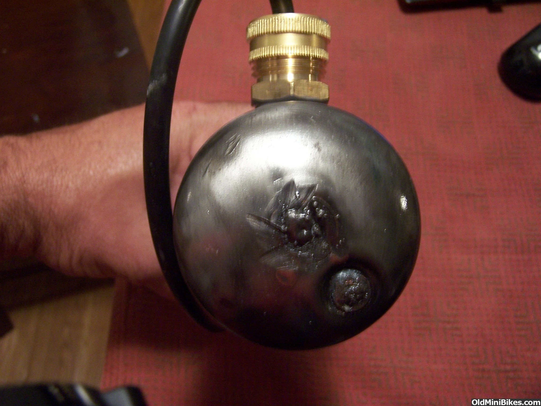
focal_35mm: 38
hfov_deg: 49.0
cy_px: 203
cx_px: 270
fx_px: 594
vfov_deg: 37.7
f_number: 2.8
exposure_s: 1/8
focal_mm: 6.3
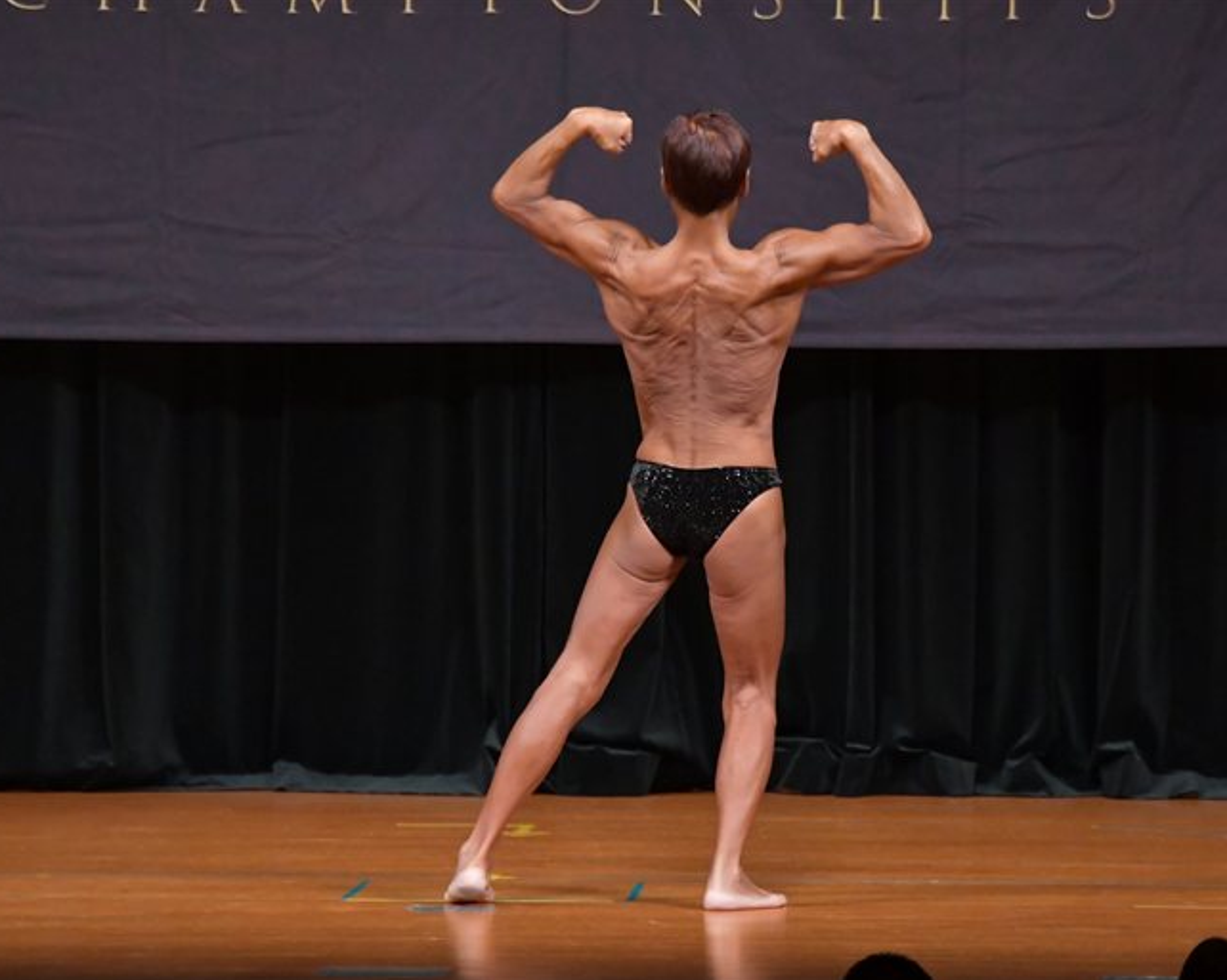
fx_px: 11107
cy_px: 491
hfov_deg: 6.3
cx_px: 685
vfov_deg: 5.1
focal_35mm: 306
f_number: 5.6
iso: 5000
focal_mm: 180
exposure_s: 1/400
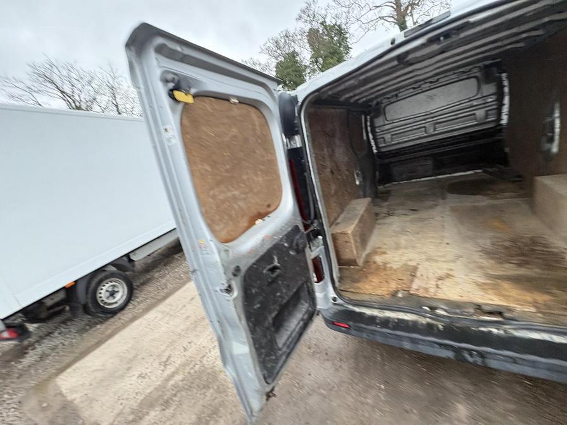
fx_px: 229
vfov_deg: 85.7
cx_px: 284
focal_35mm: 14
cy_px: 212
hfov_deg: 102.1
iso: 250
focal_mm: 2.22
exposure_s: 1/60
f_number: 2.2
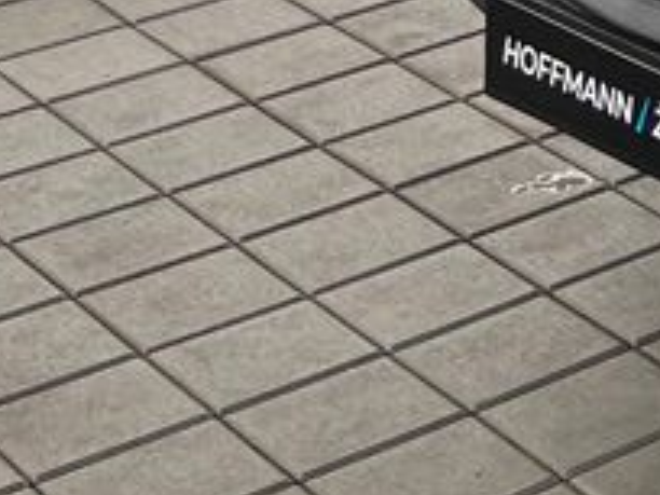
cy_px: -880
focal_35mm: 153
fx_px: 2917
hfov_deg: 10.4
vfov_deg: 8.5
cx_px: 1766
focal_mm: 5.1
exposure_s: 1/457
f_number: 1.6
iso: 50
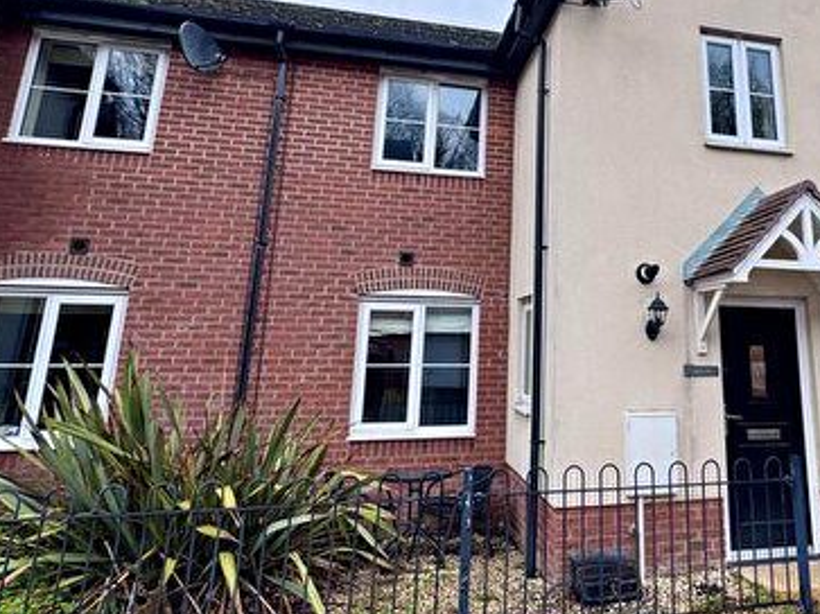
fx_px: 639
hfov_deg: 63.4
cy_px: 184
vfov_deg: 50.0
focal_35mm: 27
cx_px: 558
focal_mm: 2.22
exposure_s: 1/209
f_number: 2.2
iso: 40
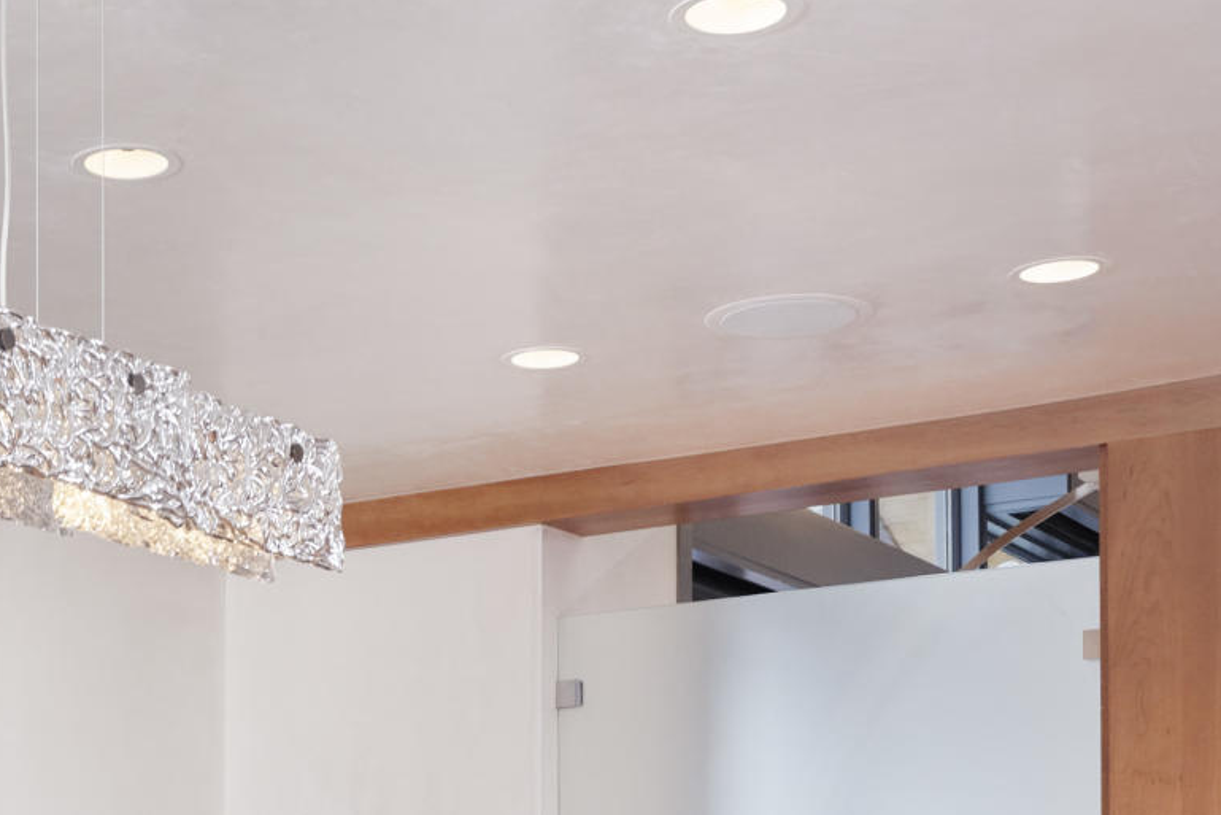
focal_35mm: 78
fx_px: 2646
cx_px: -29
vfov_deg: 16.4
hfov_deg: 24.7
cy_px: 1091
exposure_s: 1/200
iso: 800
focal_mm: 20
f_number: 7.1
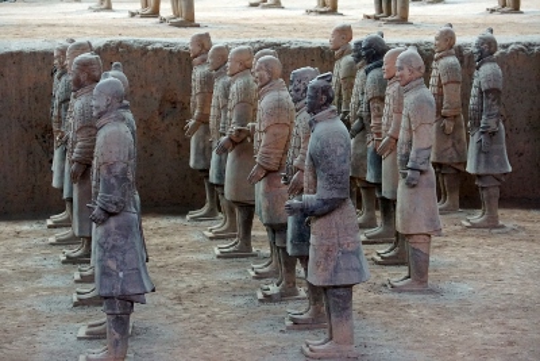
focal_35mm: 150
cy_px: 180
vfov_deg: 9.2
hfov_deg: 13.7
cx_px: 270
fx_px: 2251
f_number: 5.6
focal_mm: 100
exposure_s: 1/125
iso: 3200
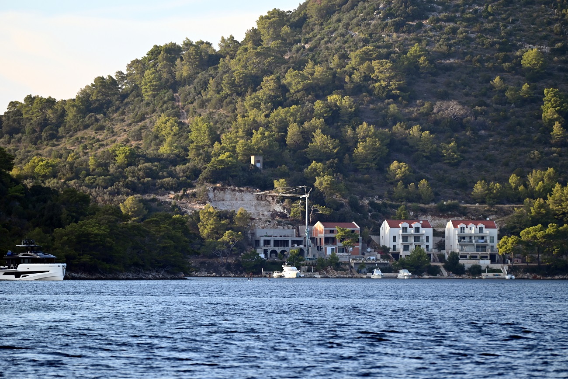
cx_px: 284
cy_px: 190
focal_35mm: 220
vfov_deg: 6.2
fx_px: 3471
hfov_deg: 9.4
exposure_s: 1/500
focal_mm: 220
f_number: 5.3
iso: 400
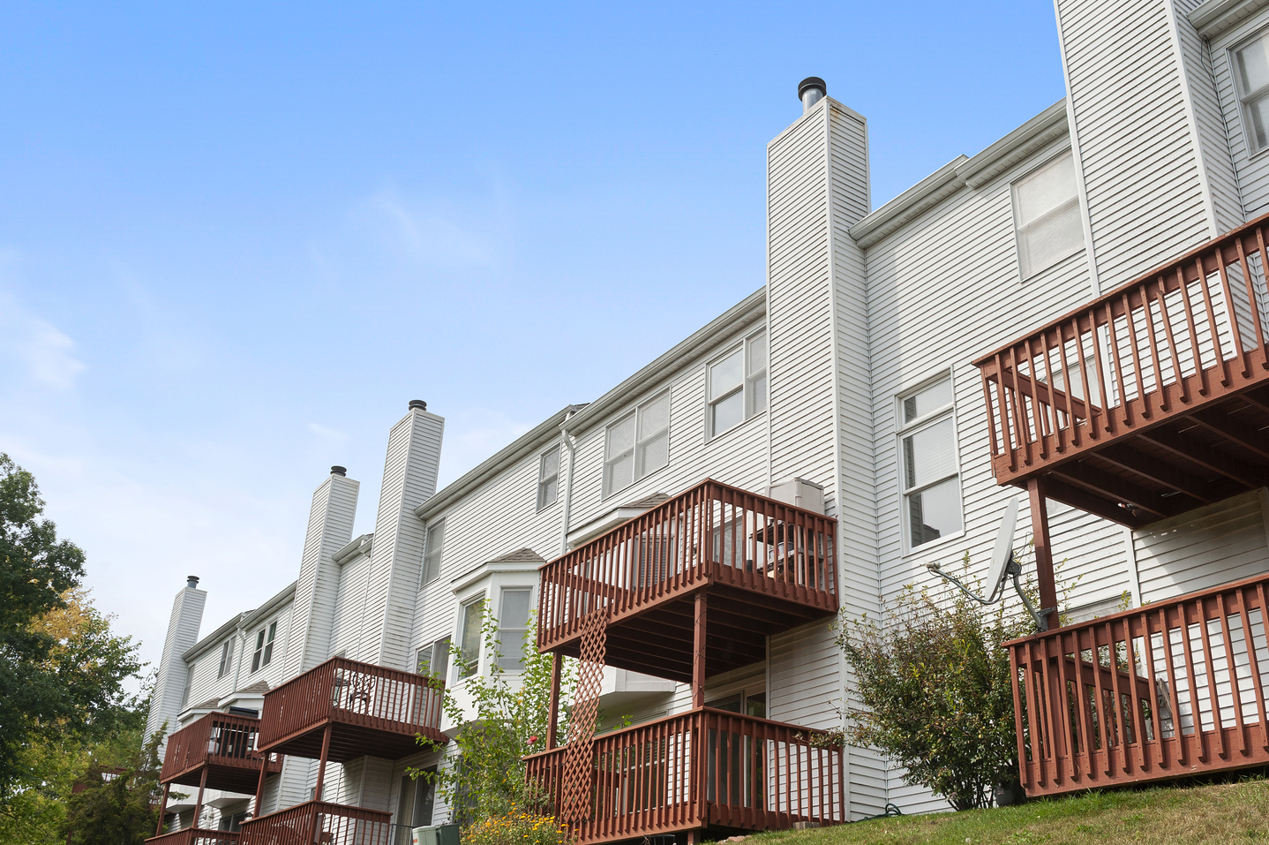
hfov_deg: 54.4
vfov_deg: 37.8
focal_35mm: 35
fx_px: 1233
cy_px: 460
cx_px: 610
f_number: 8
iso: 320
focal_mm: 31
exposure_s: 1/800
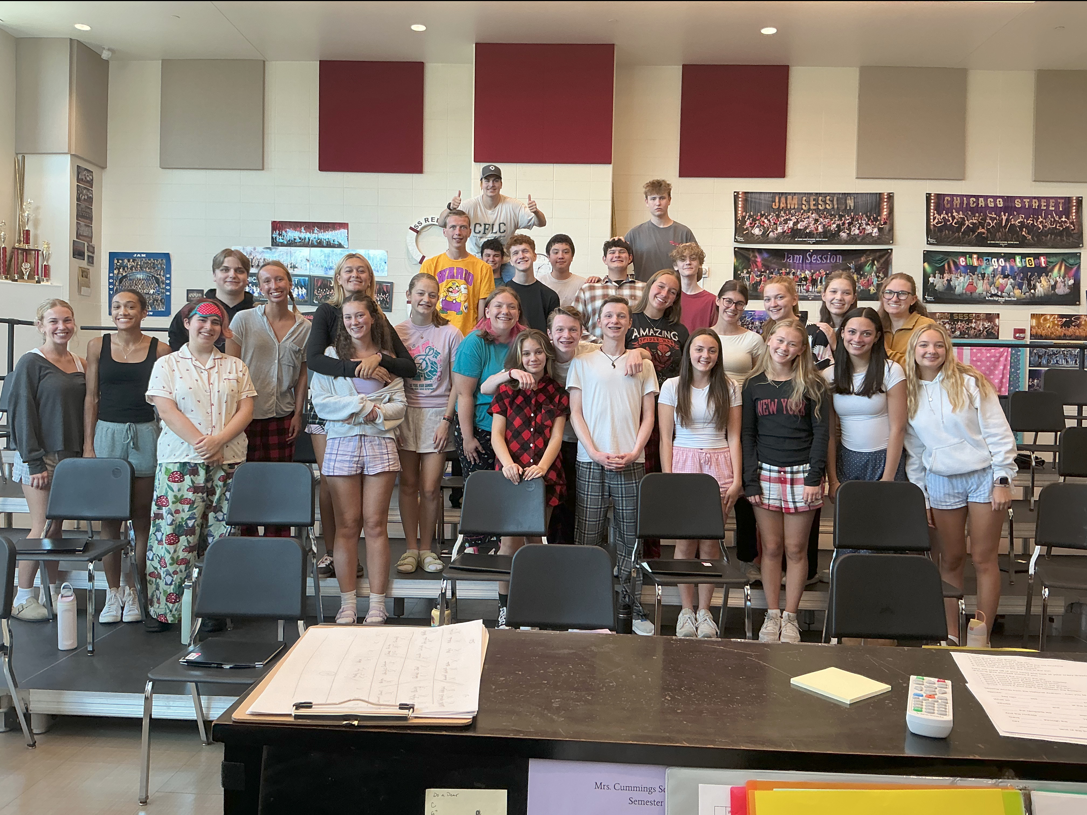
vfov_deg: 48.2
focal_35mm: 29
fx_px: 911
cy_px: 408
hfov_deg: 61.7
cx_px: 544
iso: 50
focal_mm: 3
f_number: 1.8
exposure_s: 1/60
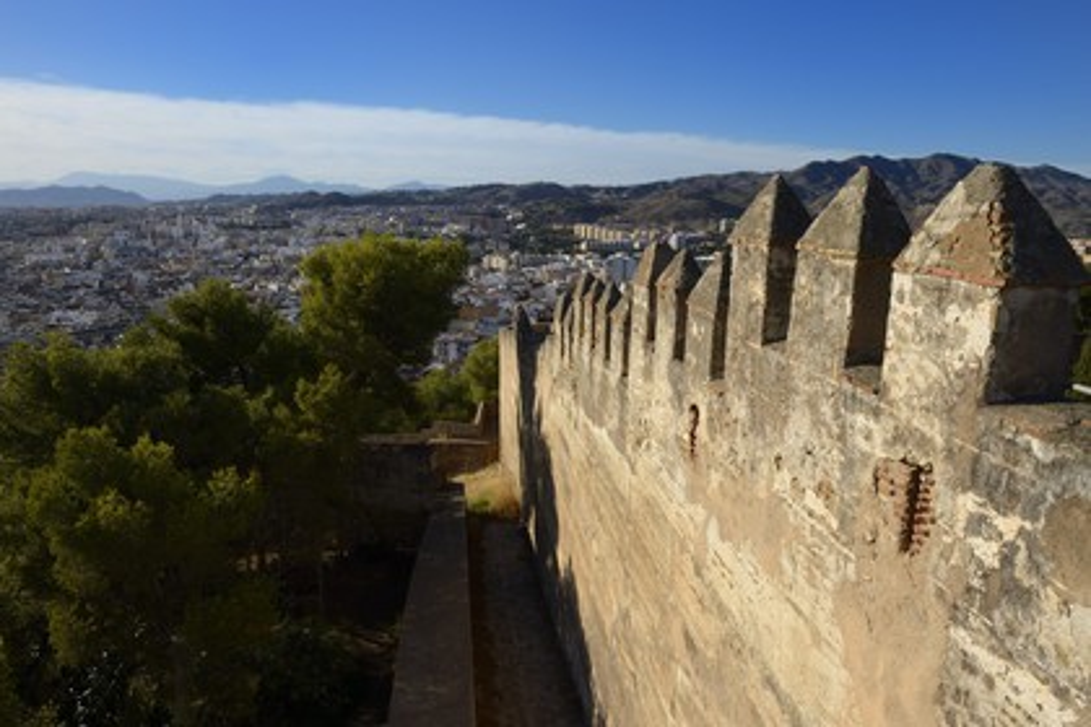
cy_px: 364
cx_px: 546
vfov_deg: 53.1
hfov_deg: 73.7
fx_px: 727
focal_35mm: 24
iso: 200
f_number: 16
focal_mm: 24
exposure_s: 1/160
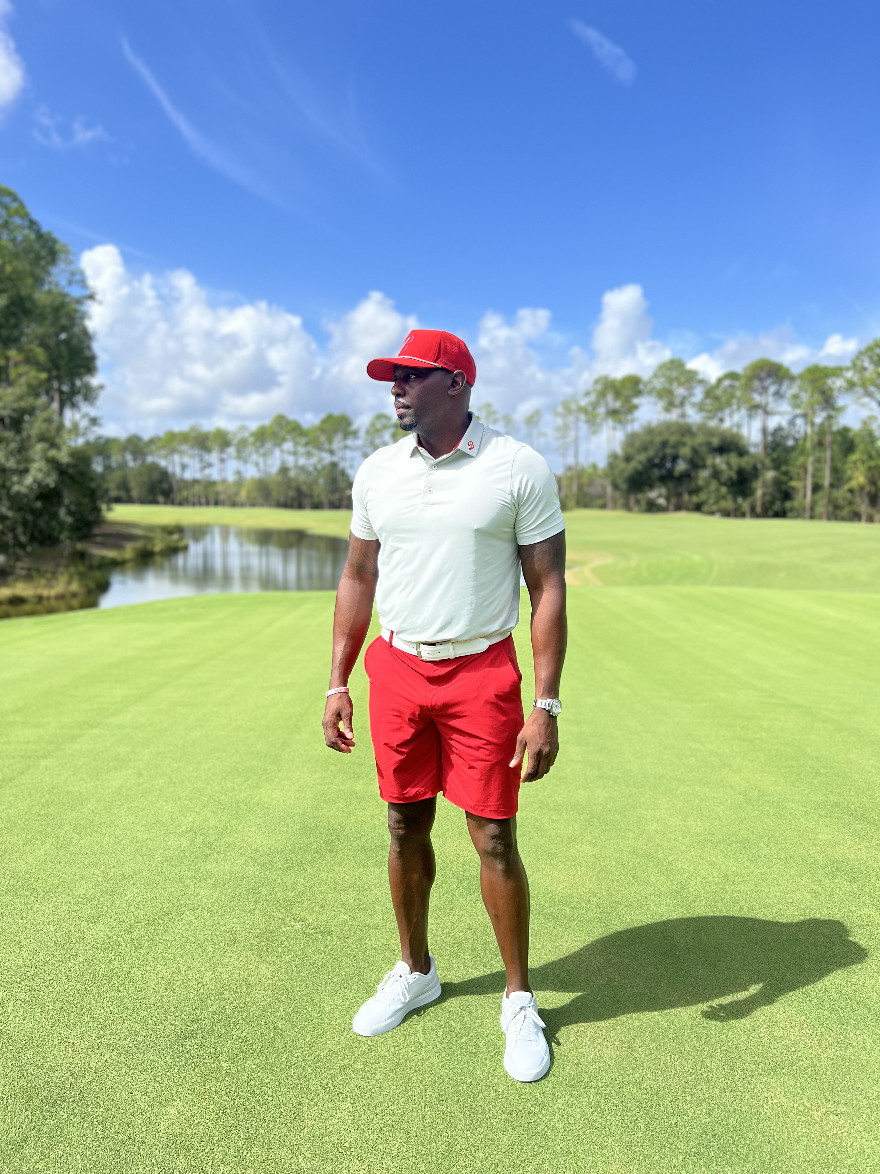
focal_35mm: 26
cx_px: 440
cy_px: 587
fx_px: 881
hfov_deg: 53.1
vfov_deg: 67.3
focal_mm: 5.7
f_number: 1.5
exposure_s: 1/2353
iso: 50
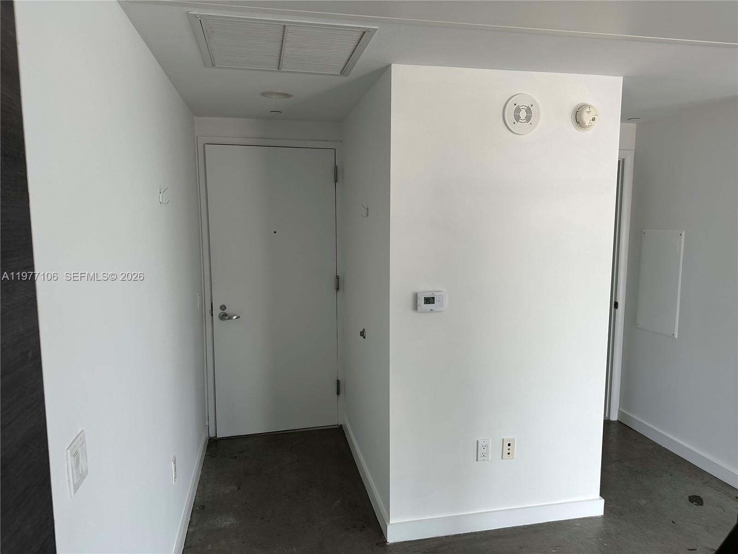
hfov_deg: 71.6
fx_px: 512
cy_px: 277
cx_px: 369
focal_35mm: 24
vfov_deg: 56.8
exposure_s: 1/121
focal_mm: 6.86
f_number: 1.78
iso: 64
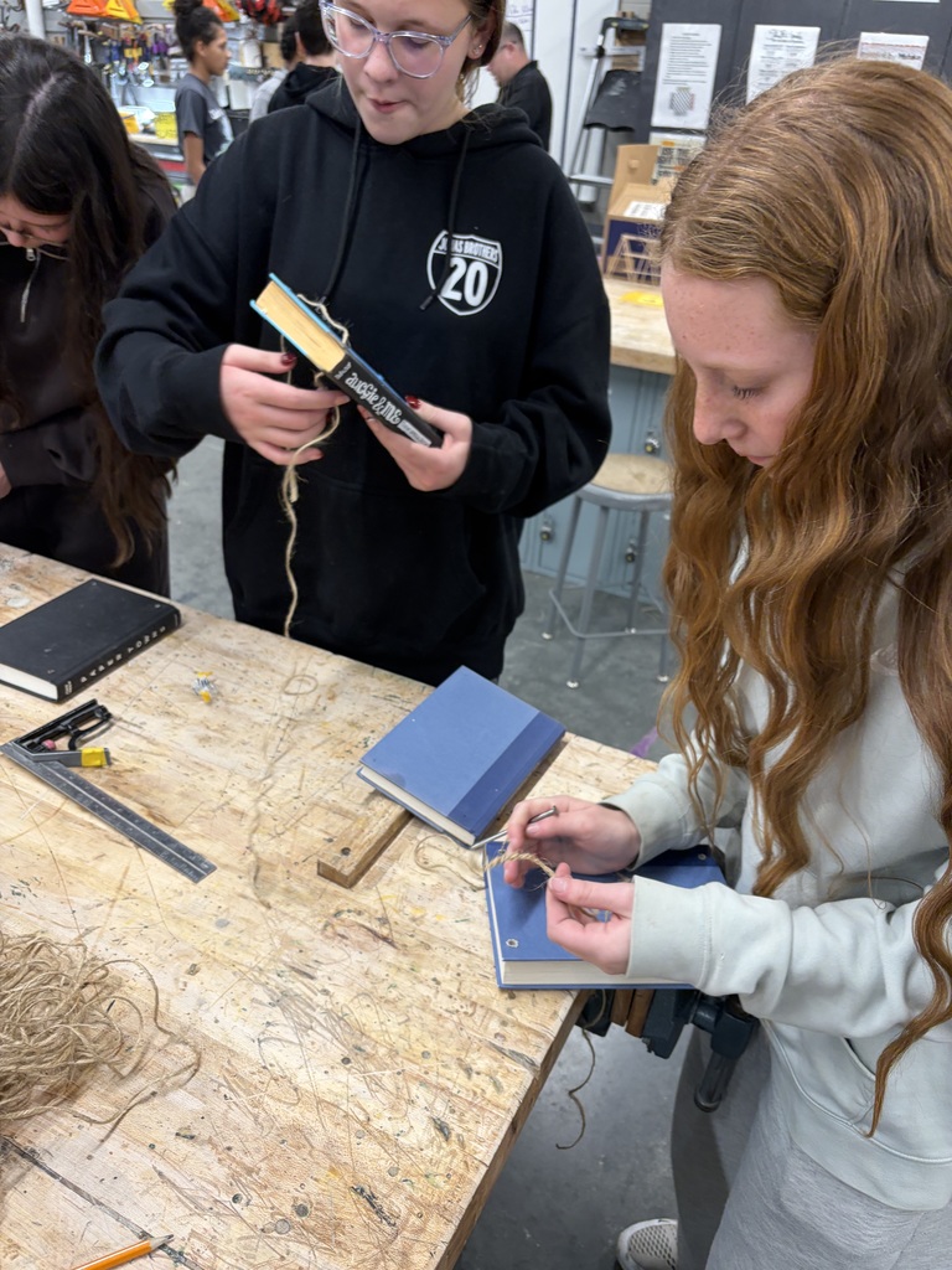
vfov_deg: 67.3
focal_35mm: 26
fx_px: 953
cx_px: 476
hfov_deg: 53.1
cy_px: 635
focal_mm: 5.96
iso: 80
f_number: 1.6
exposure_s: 1/60
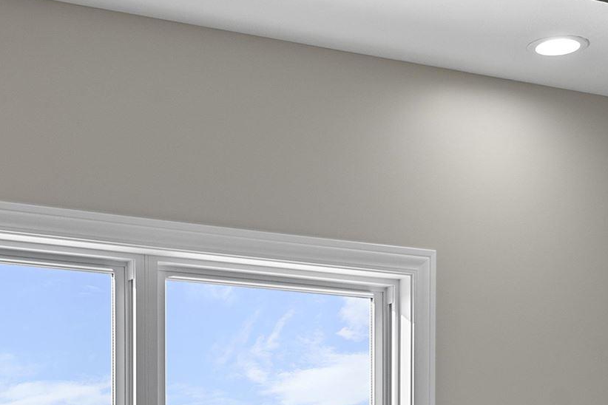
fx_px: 1452
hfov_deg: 23.5
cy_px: 576
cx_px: 177
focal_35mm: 86
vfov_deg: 14.9
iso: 250
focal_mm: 23
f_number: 8
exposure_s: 1/25
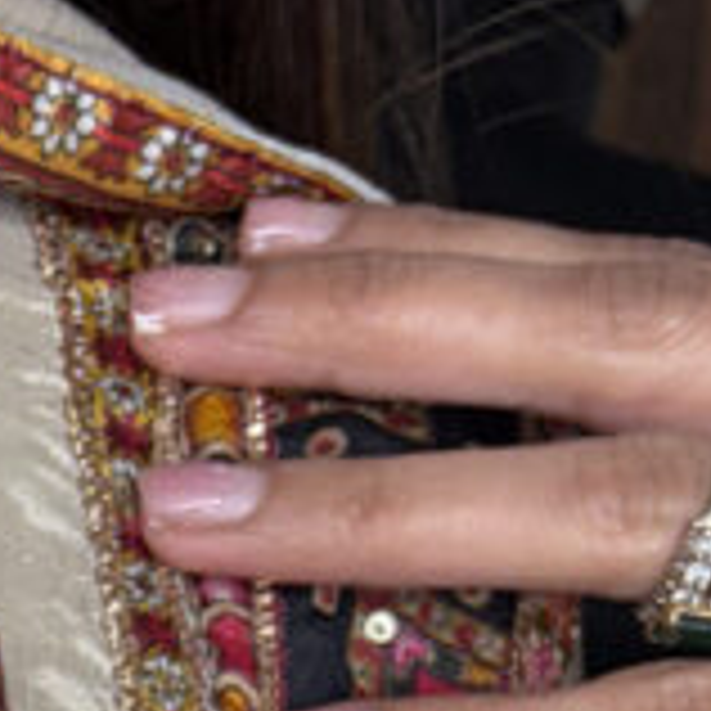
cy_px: 1658
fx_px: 3160
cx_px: -832
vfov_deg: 11.0
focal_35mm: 136
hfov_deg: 11.3
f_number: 1.6
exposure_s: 1/100
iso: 64
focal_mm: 5.96
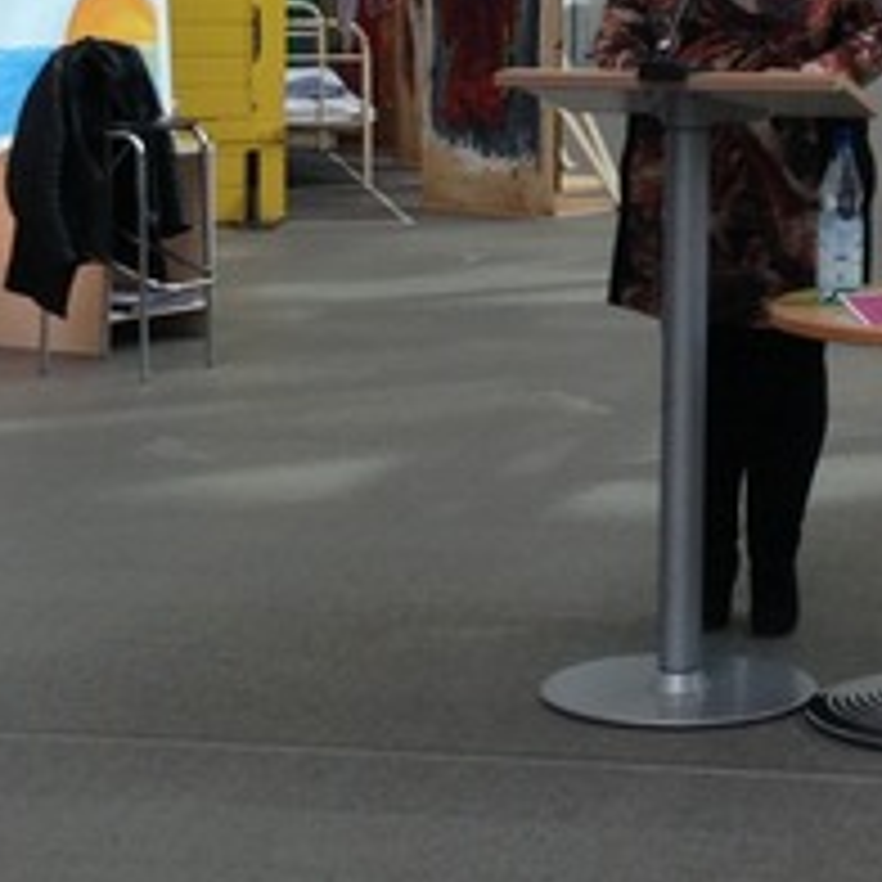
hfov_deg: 14.4
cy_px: 90
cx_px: 891
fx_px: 3430
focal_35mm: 119
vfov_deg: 14.5
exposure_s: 1/124
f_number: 2.4
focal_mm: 4.13
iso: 50
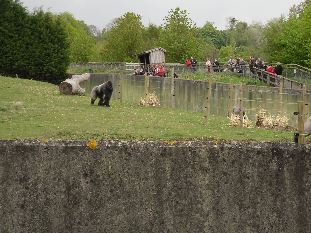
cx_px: 201
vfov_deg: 15.4
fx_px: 862
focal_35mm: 96
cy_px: 117
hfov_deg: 20.4
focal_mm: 13.5
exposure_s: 1/66
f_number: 4.6
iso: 100
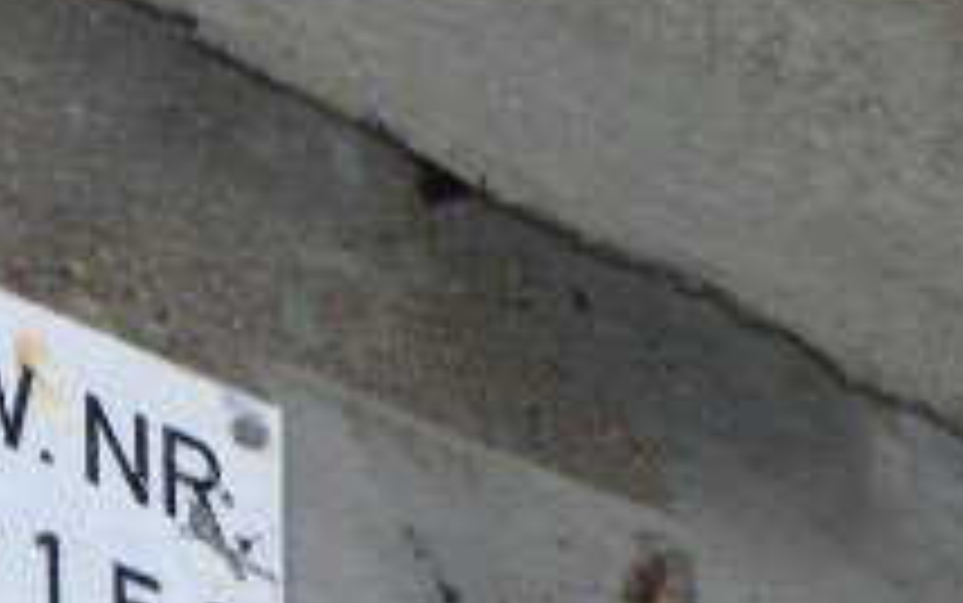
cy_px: 484
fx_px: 8639
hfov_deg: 6.4
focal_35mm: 329
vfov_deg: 4.0
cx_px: -2
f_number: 5.1
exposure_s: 1/60
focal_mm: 23.7
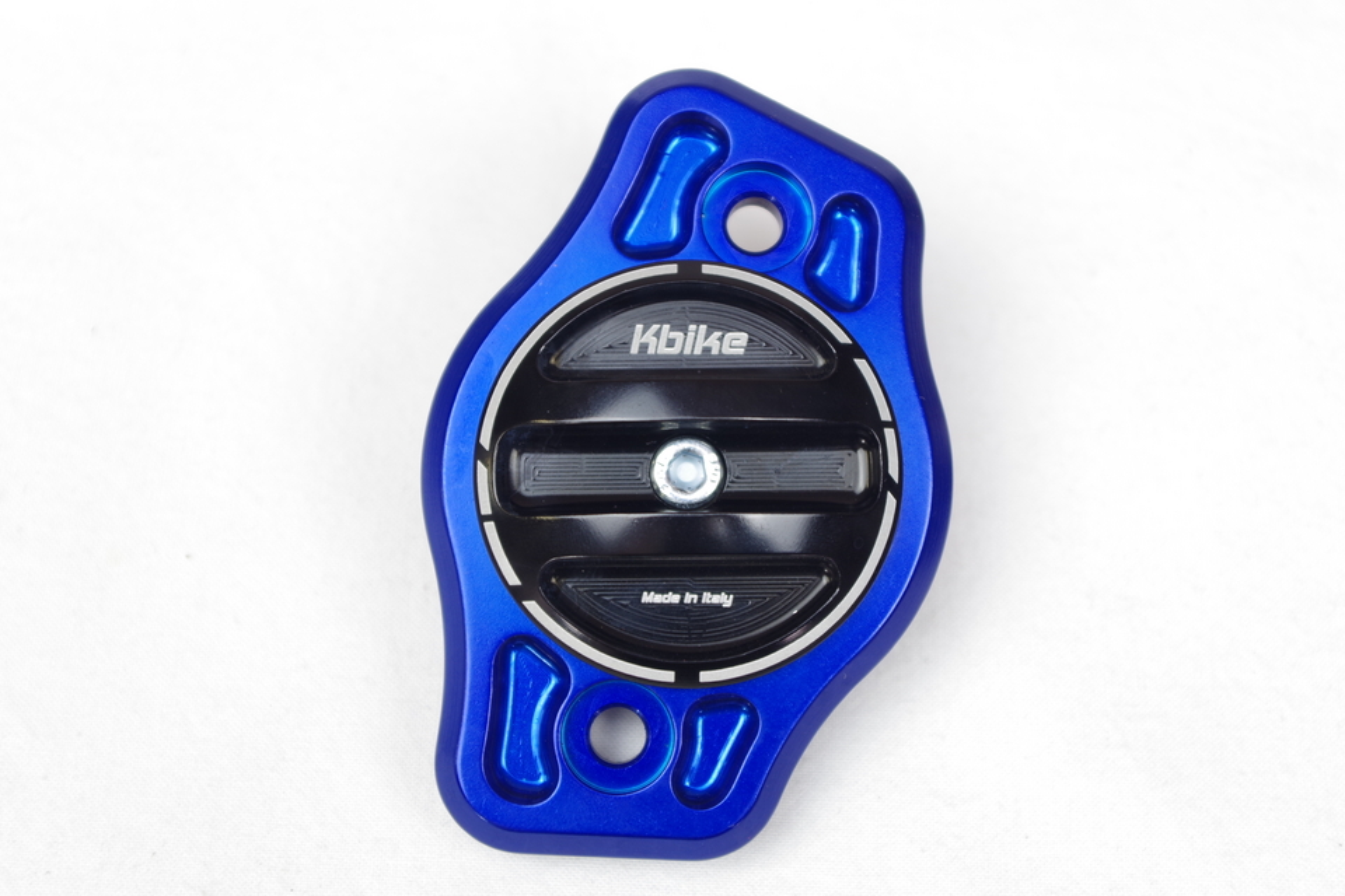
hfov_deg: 33.4
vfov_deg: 22.6
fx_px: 2241
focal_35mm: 60
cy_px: 448
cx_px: 672
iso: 100
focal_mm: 40
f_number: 4.5
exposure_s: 1/13
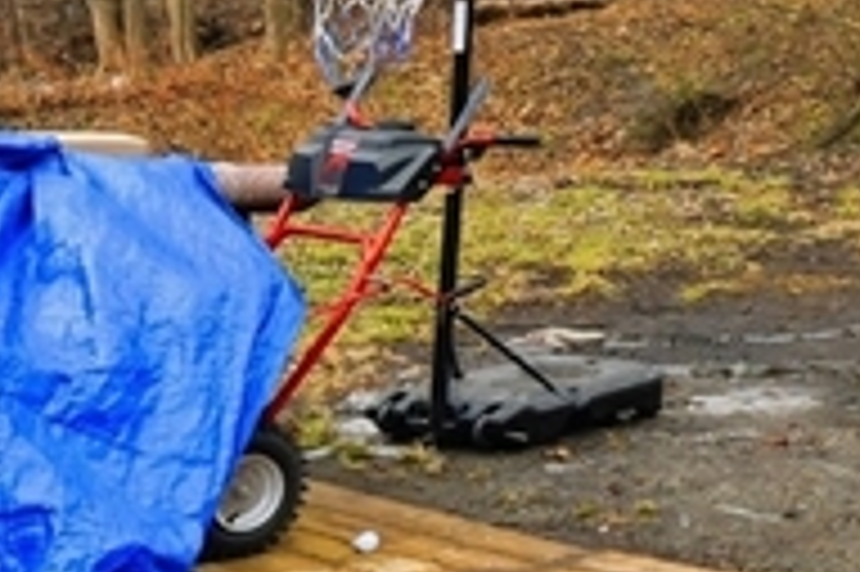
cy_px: 25
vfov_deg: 13.2
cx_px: 1666
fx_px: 2435
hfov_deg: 16.1
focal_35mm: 102
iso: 400
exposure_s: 1/1000
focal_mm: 19
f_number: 9
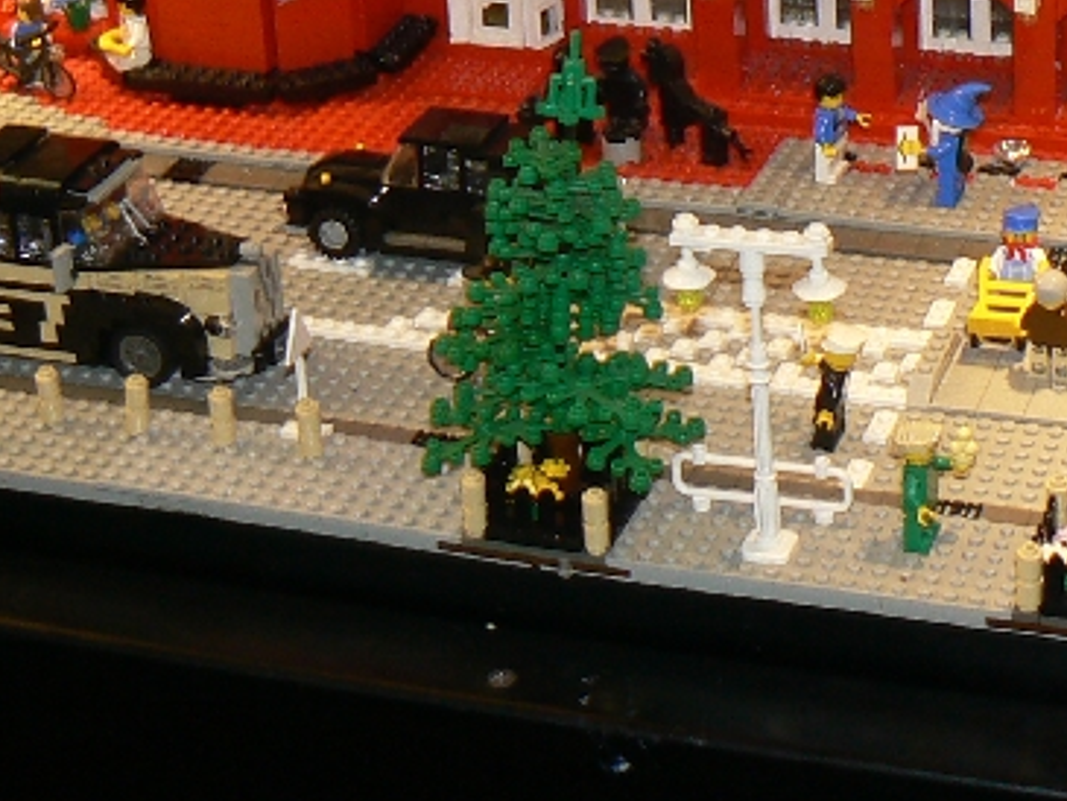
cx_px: 664
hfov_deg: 19.4
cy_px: -96
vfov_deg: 14.3
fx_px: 3114
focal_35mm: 101
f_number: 2.8
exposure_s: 1/30
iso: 100
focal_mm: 6
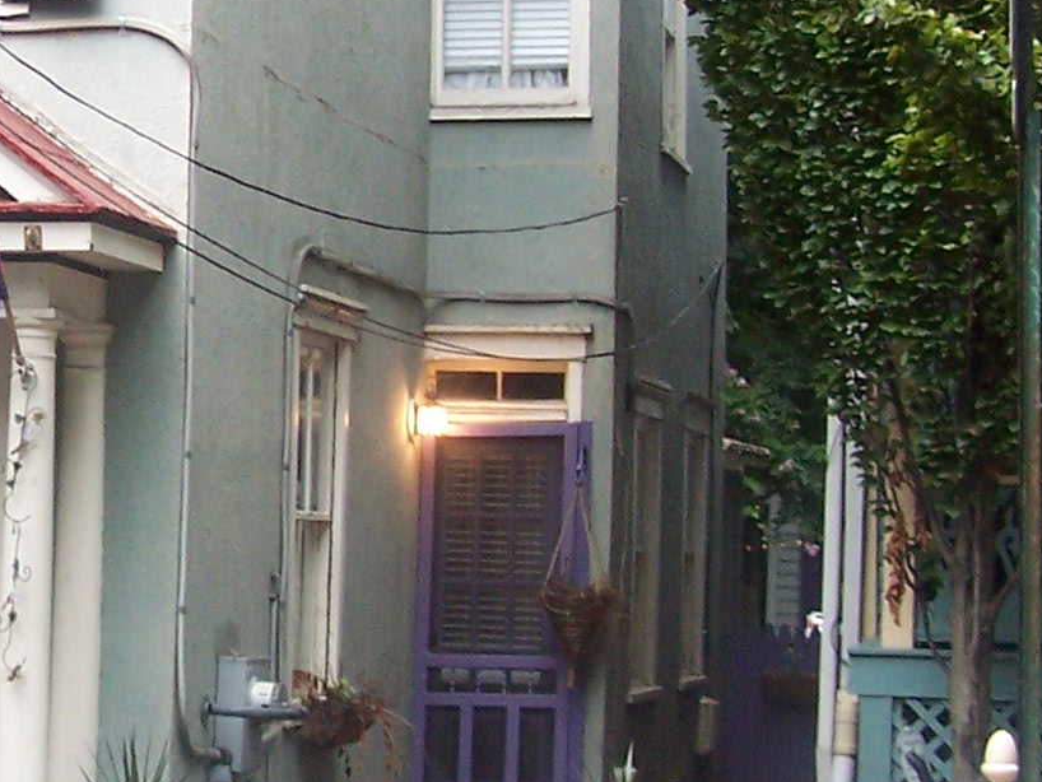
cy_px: 358
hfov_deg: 17.9
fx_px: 3222
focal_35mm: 107
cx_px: 17
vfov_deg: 13.8
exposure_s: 1/30
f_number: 2.8
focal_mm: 6.3
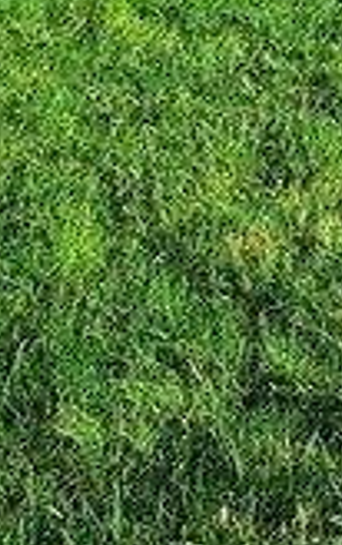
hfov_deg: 10.8
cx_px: 996
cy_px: -532
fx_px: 1278
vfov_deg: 17.5
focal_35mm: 86
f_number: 2.2
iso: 40
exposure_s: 1/667
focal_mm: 1.74
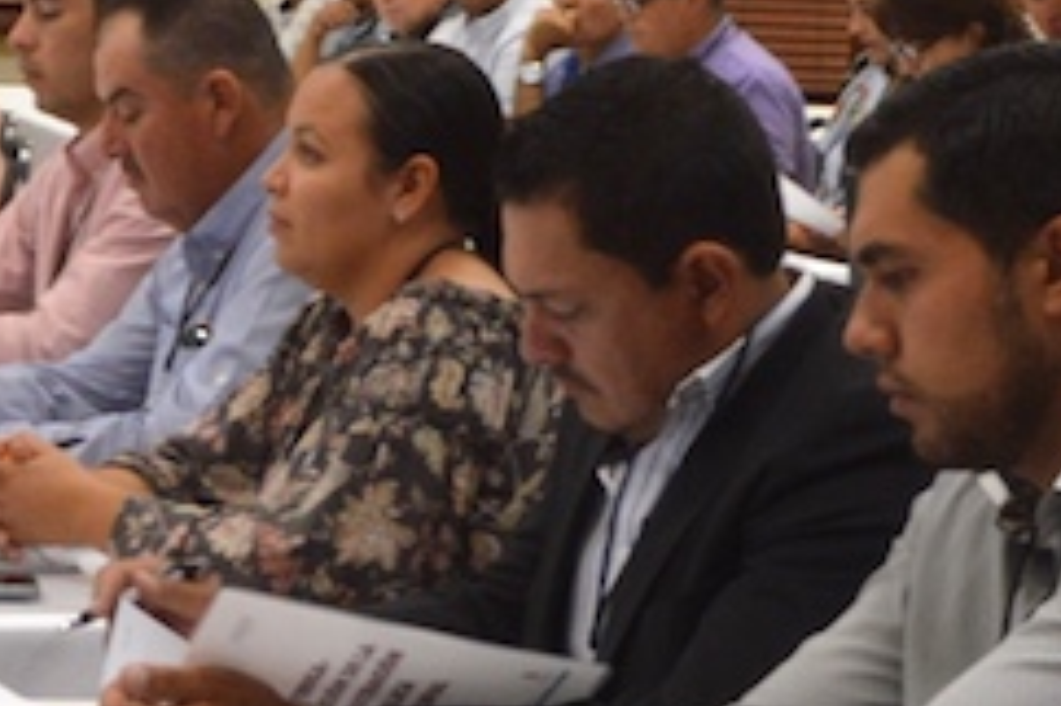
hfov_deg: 13.6
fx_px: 4388
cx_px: 35
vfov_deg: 9.2
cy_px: 263
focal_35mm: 149
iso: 400
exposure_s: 1/60
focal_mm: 20
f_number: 4
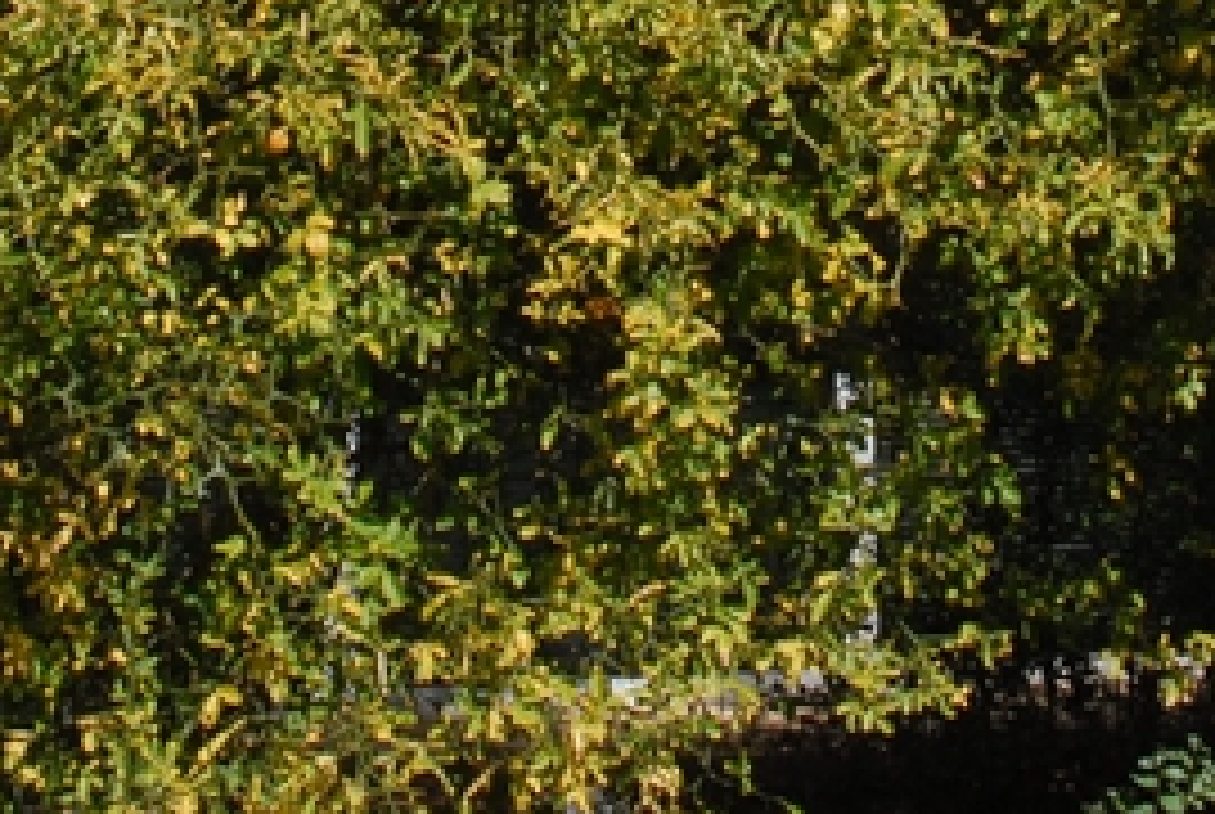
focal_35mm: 159
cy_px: -632
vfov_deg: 8.4
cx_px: 675
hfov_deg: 12.9
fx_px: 5375
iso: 400
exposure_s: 1/400
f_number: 10
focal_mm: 28
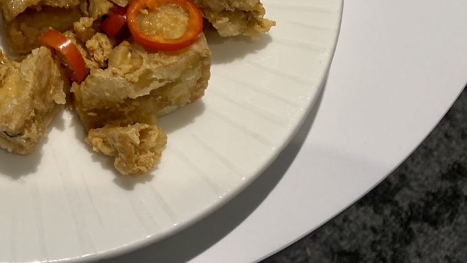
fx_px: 755
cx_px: -11
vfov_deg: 18.0
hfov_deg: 31.5
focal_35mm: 61
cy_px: -106
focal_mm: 4.25
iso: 100
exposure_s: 1/120
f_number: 1.8
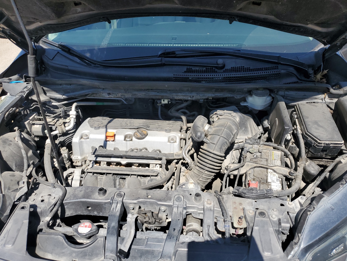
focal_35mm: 26
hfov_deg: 67.3
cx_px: 174
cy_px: 130
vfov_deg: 53.1
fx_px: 261
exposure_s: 1/2500
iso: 50
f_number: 1.5
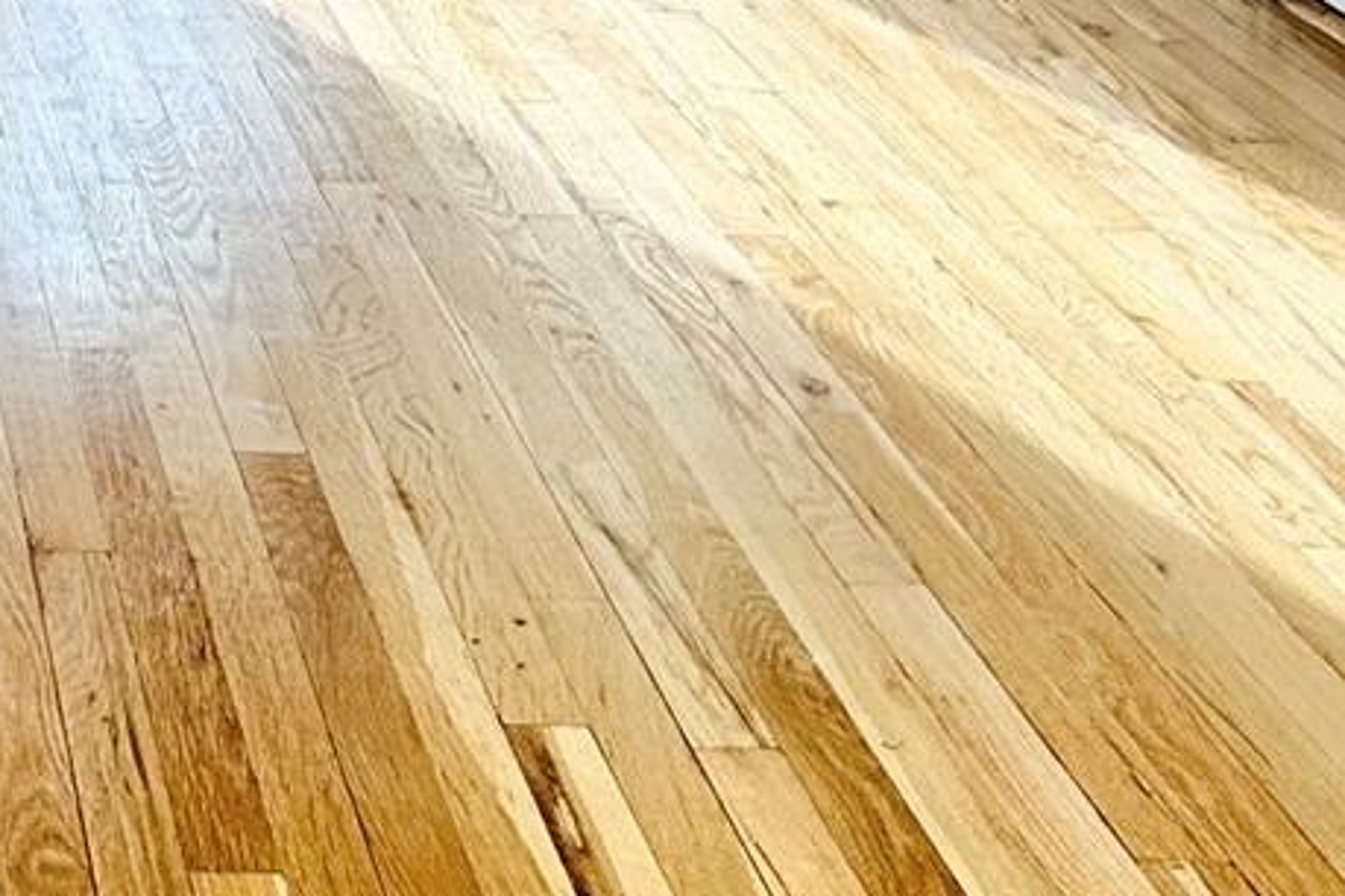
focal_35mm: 65
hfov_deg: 26.8
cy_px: -1053
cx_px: -340
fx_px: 2428
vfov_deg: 15.3
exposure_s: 1/268
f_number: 2.2
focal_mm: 2.22
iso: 40
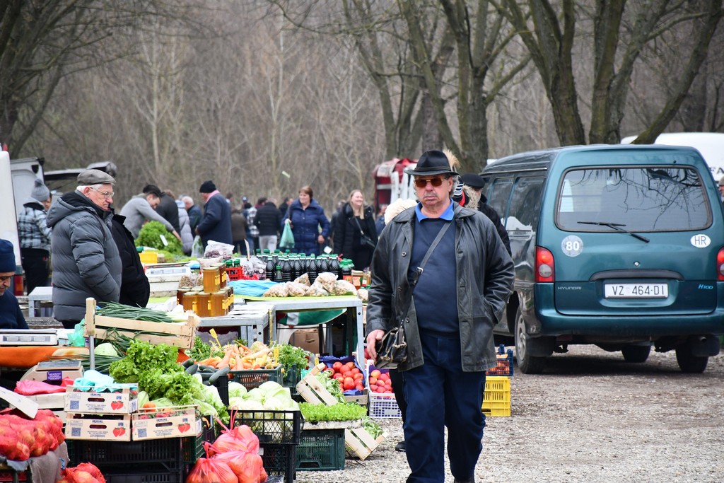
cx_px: 362
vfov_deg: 6.5
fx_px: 4224
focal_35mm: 210
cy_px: 242
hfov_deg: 9.8
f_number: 5.6
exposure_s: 1/500
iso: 1250
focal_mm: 140
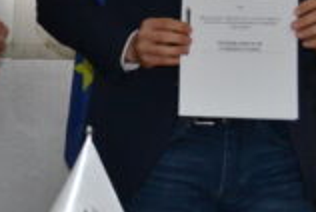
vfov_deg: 8.3
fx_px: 1407
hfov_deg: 12.5
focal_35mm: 160
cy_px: -154
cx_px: -84
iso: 720
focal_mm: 22
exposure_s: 1/60
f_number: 4
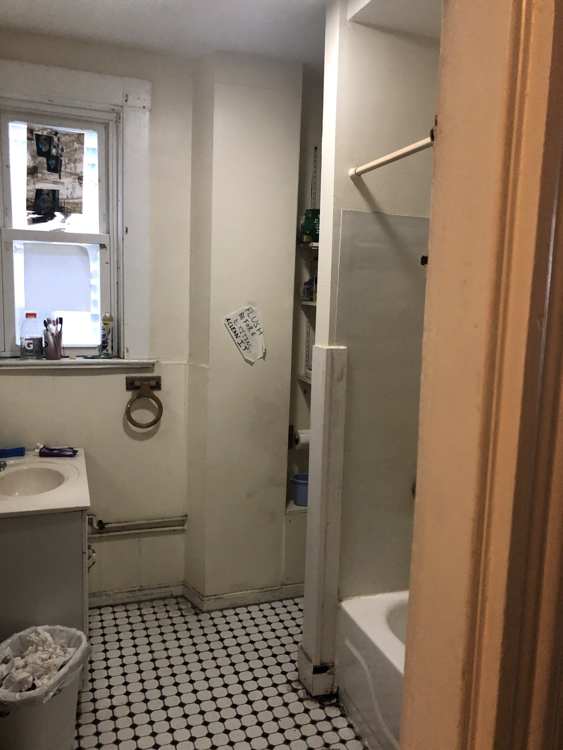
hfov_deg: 49.7
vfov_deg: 63.4
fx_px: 607
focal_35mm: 28
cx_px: 282
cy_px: 375
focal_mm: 3.99
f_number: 1.8
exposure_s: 1/15
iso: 100
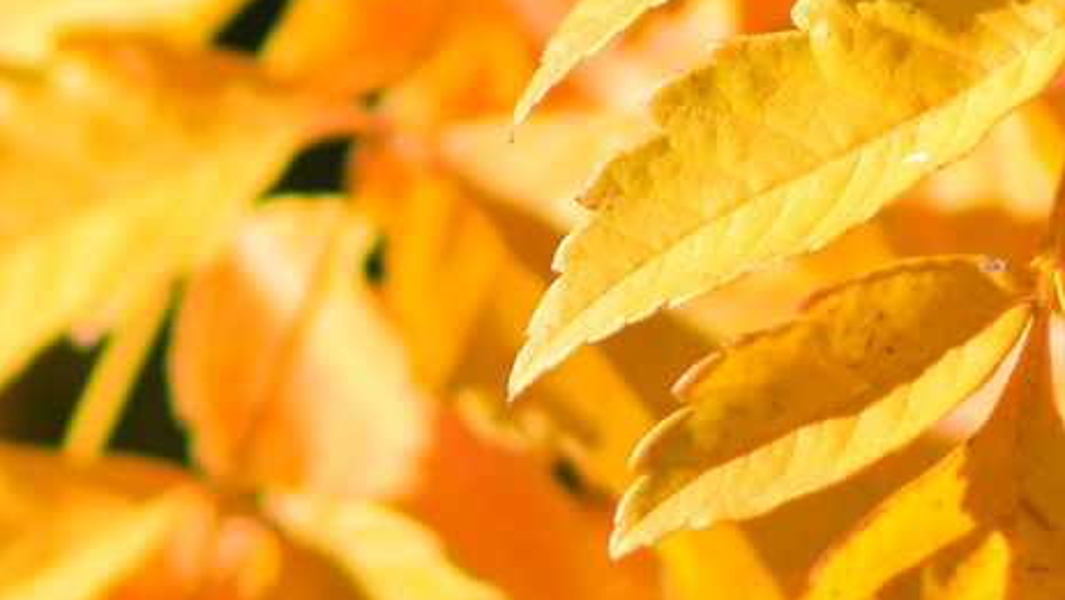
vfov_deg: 1.8
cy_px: 346
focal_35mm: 694
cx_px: 994
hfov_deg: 3.1
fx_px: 19593
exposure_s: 1/1000
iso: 100
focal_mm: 85
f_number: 2.2
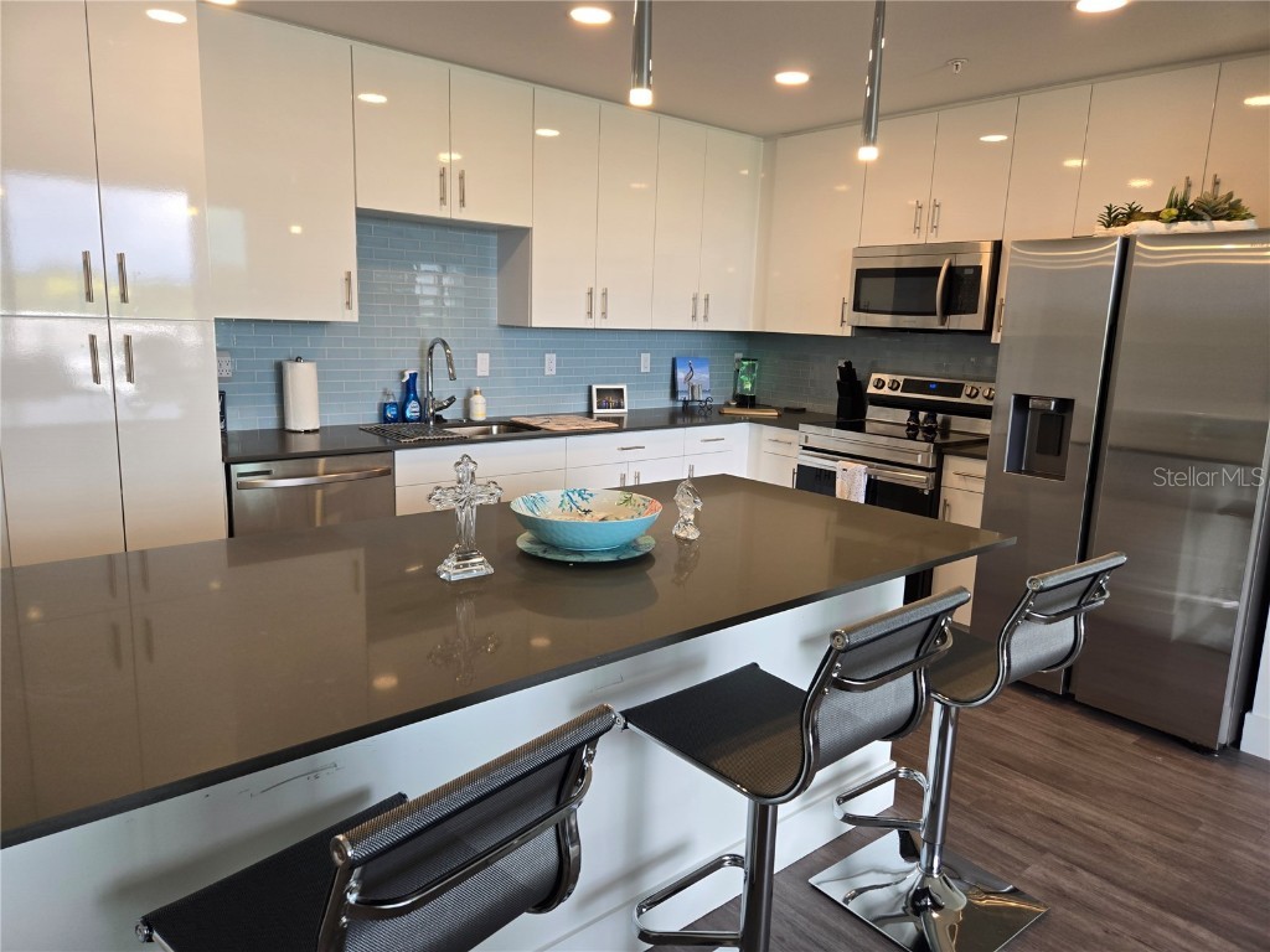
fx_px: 844
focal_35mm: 23
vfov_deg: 58.9
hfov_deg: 73.9
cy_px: 476
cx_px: 635
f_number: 1.8
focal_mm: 5.4
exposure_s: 1/120
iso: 64
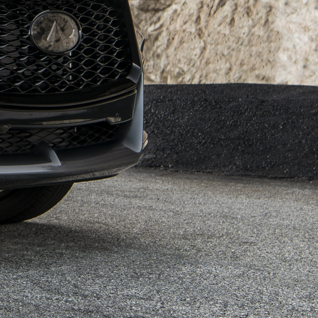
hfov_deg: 6.5
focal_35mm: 260
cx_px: -375
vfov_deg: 6.6
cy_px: -160
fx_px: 2702
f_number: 5
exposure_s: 1/15
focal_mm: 48
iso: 64
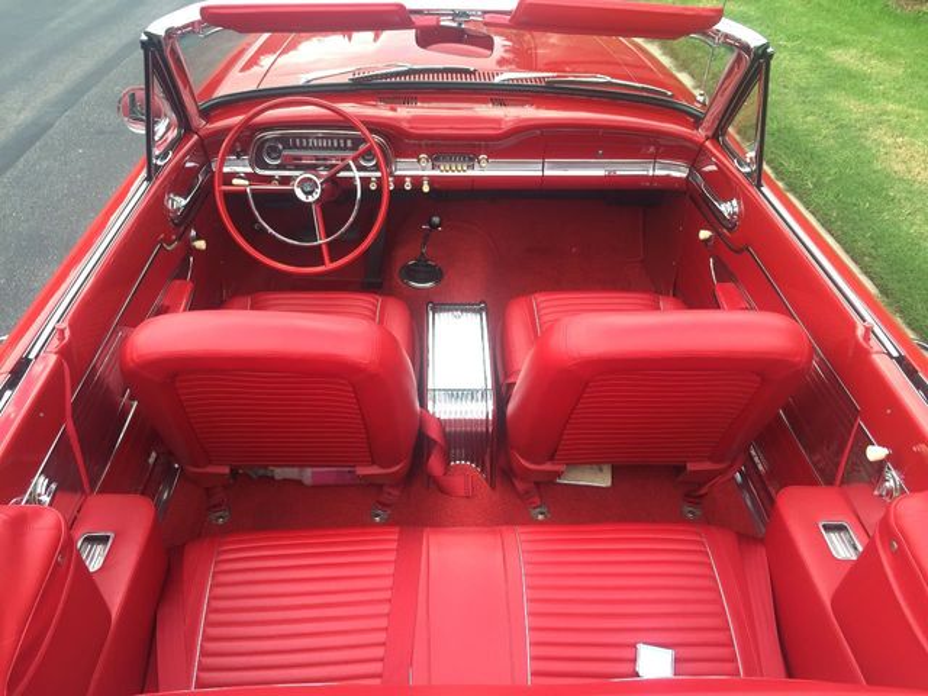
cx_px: 464
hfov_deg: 61.7
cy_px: 348
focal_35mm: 29
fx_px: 777
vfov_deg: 48.2
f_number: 2.2
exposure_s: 1/120
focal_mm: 4.15
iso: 40
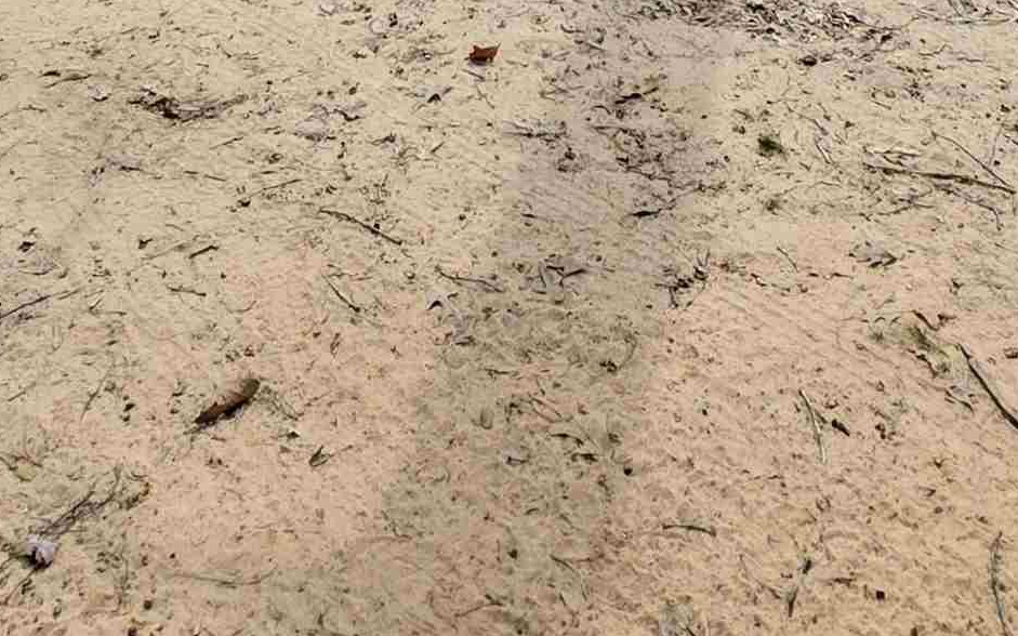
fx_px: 1248
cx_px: 538
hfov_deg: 44.3
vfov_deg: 18.9
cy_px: -608
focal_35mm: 45
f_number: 1.9
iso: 40
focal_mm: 2.2
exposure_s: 1/3427
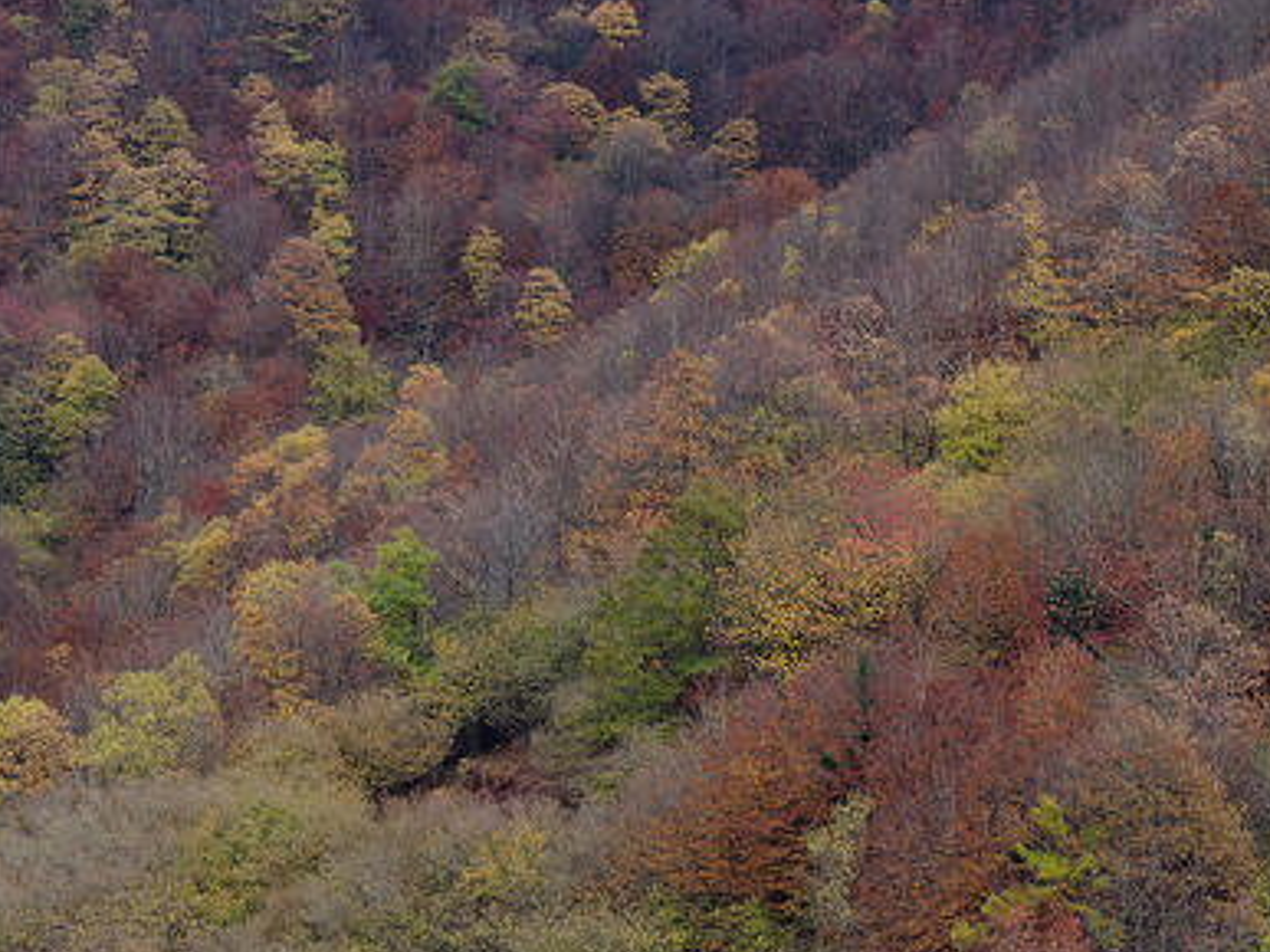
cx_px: 532
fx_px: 6822
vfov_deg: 8.0
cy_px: 414
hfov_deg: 10.6
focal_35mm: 186
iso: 800
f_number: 5.6
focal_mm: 60
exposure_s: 1/320
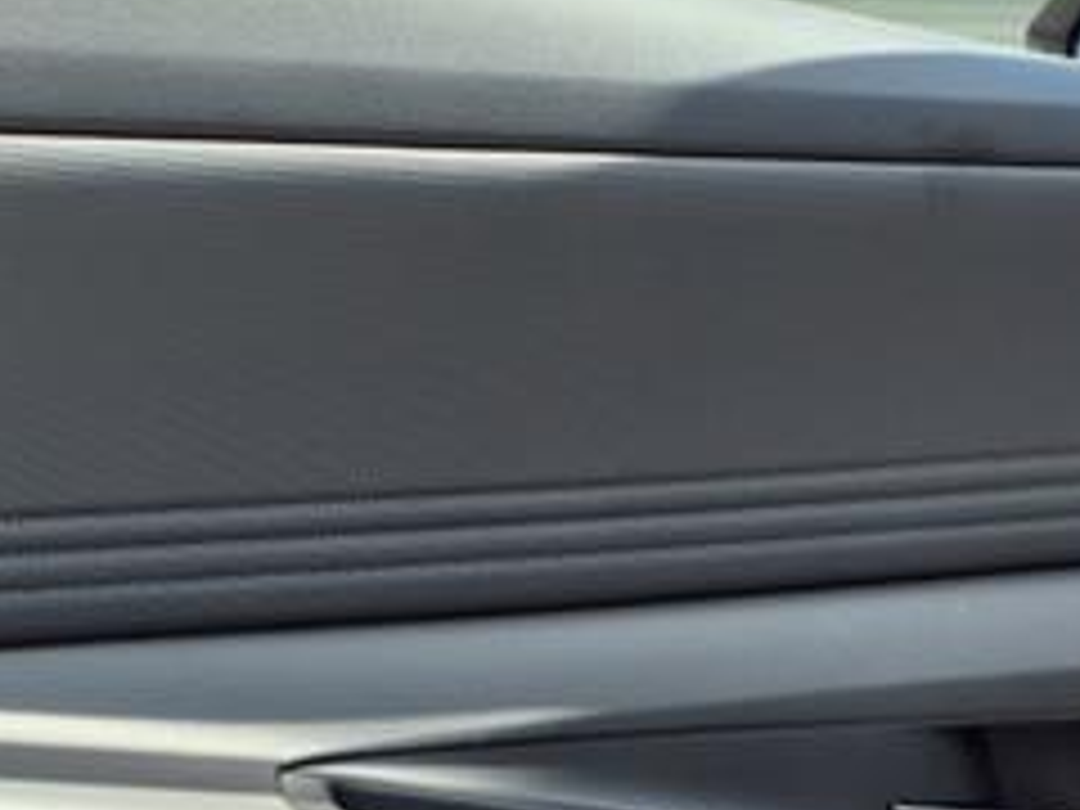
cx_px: 706
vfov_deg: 19.7
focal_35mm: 72
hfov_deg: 26.9
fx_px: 2246
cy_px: 864
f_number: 1.9
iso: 40
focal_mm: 3.58
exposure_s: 1/385
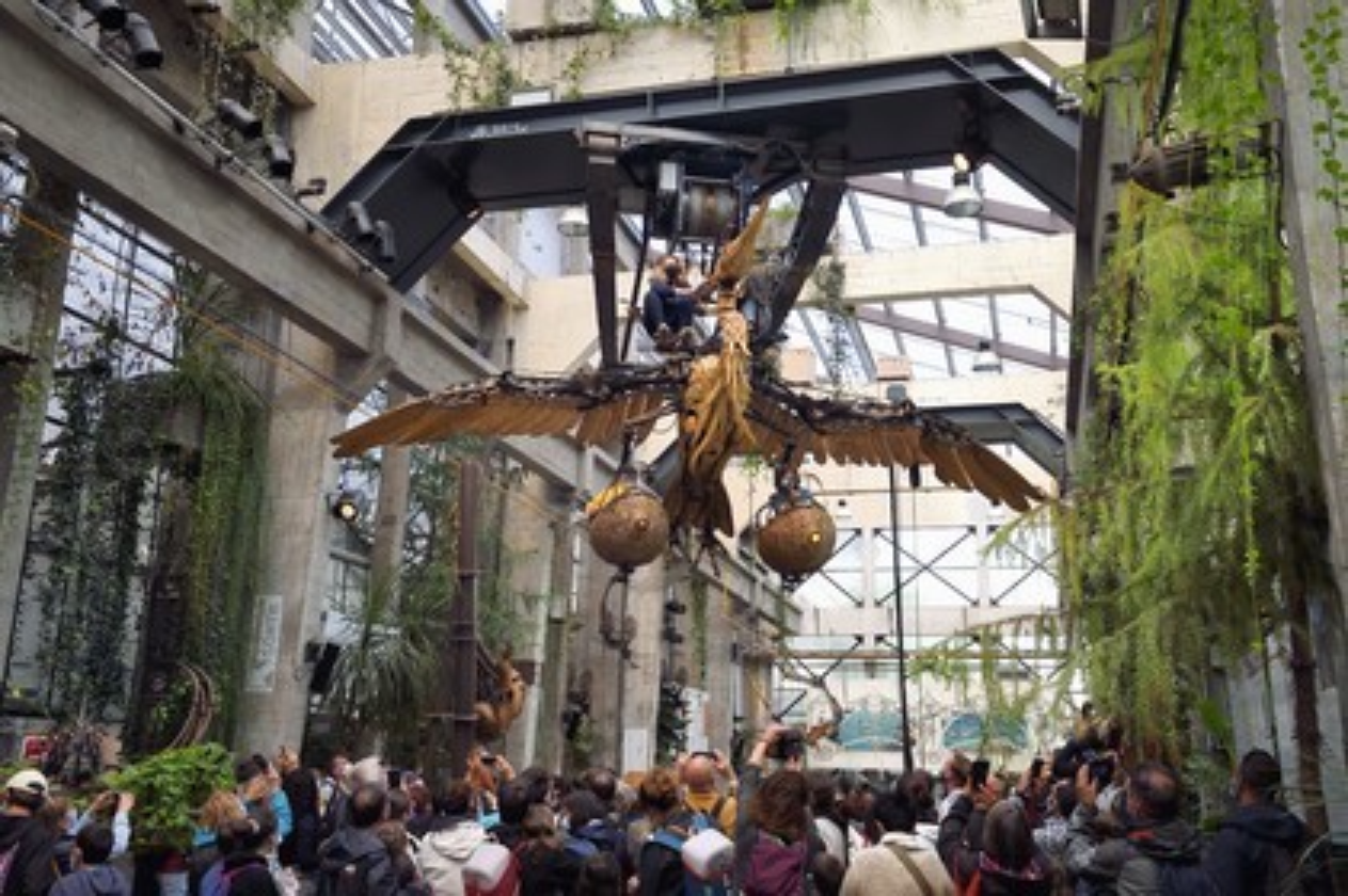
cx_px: 674
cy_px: 448
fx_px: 1422
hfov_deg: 50.7
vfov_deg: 35.0
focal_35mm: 38
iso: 800
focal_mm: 38
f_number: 9
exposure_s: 1/640
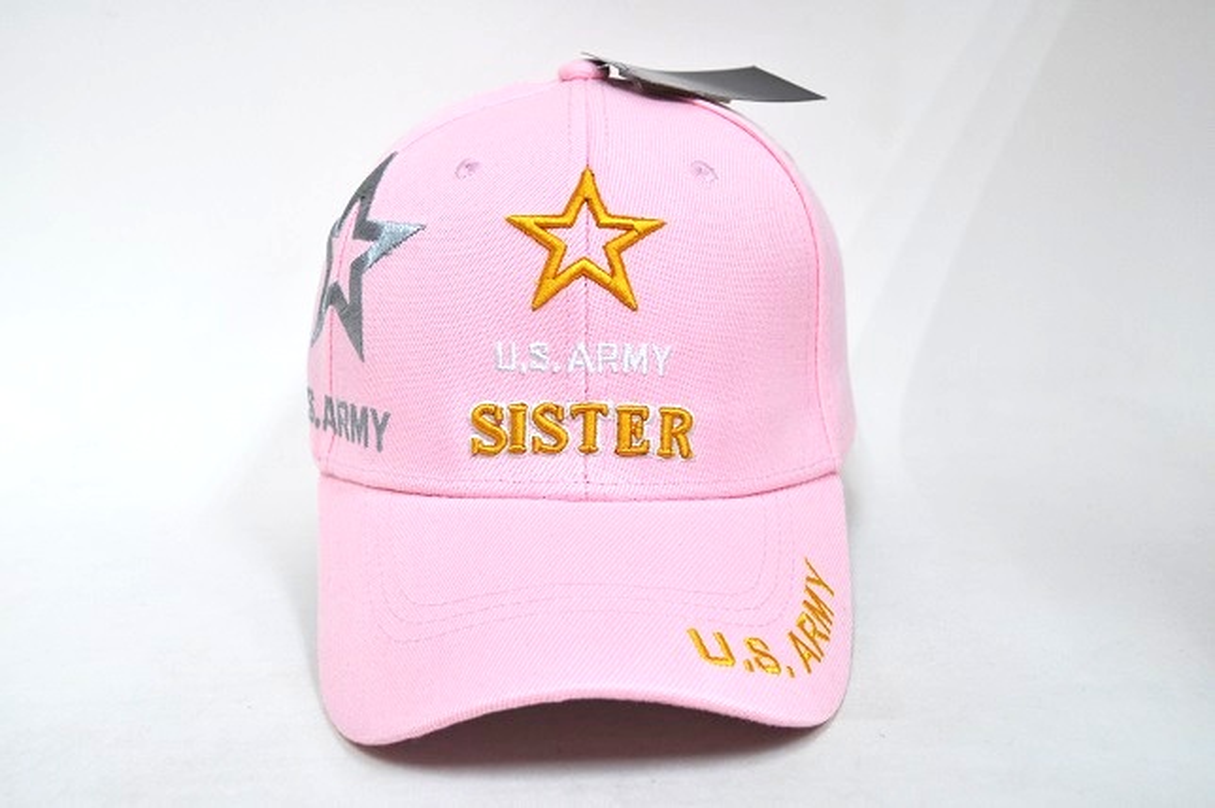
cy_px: 404
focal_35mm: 44
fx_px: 1467
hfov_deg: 45.0
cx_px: 608
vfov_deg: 30.8
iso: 360
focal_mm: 29
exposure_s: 1/125
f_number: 5.6
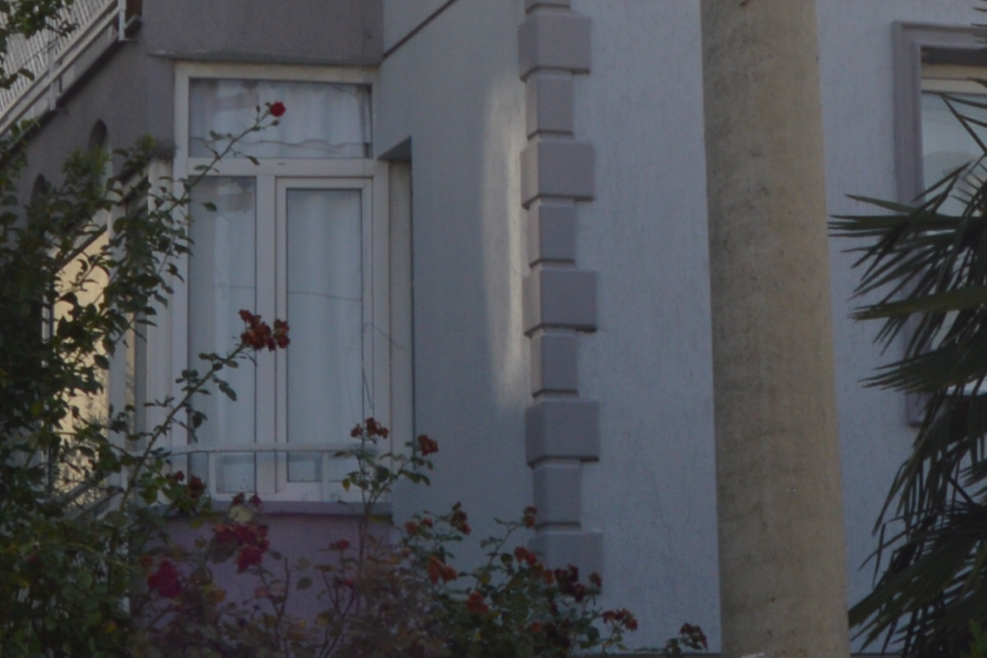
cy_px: -277
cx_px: 1245
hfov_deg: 11.5
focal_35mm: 175
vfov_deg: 7.7
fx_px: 4785
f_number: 11
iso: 100
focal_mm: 23
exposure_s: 1/200
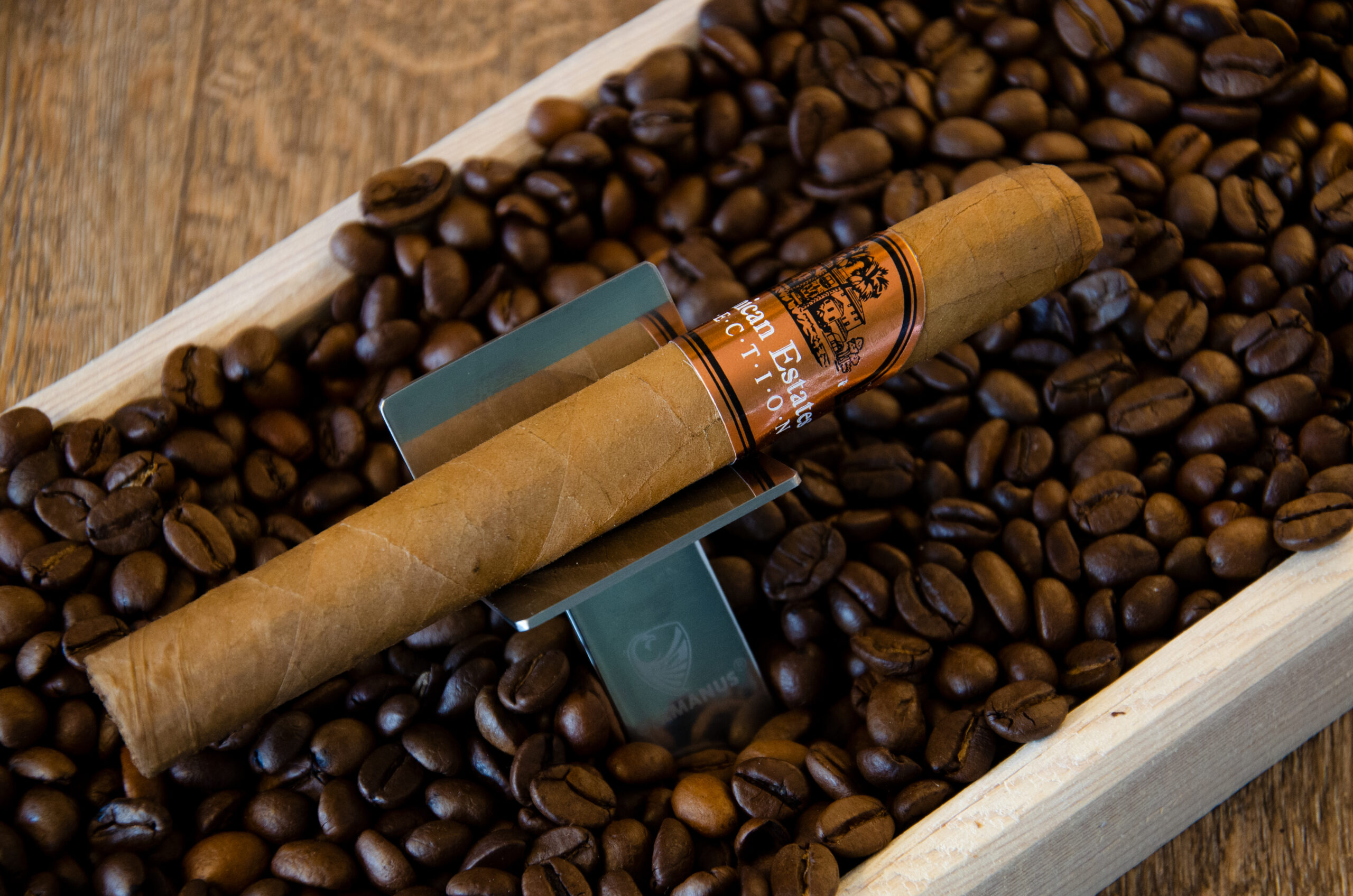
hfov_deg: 17.1
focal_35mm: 120
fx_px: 4501
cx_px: 676
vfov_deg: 11.4
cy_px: 448
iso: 800
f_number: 5.3
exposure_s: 1/30
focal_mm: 80
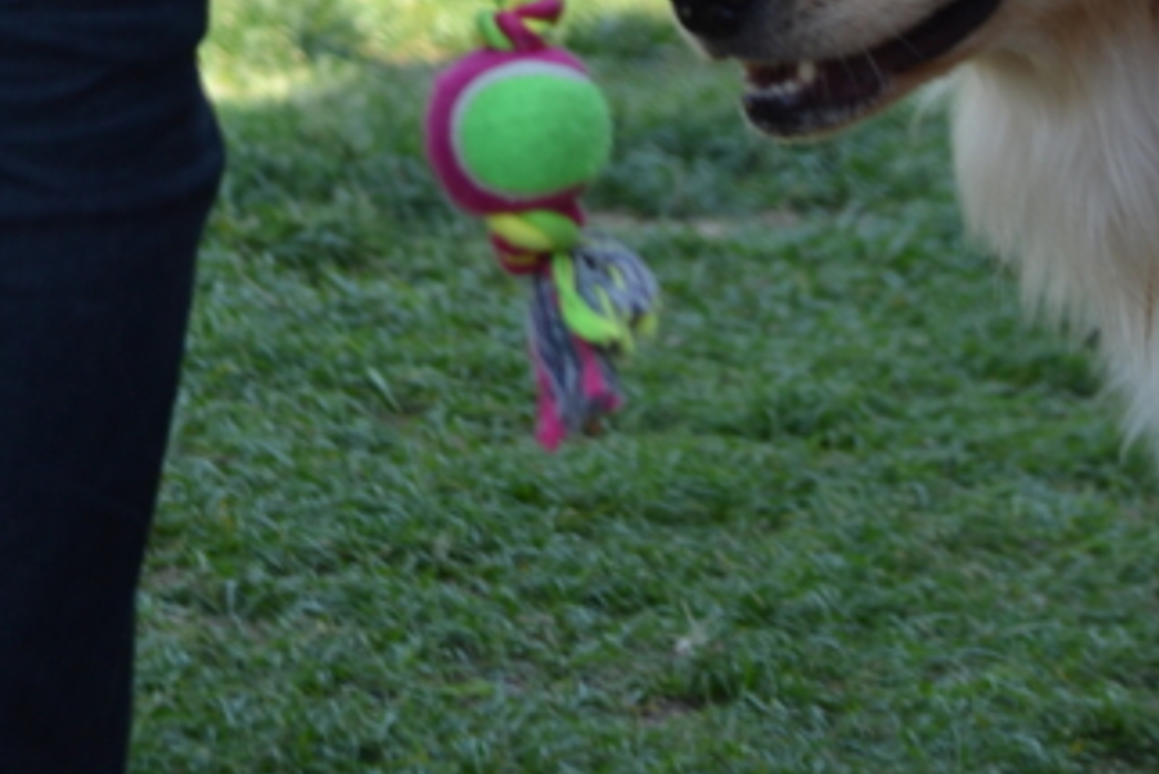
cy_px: -164
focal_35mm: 484
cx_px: 925
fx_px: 15588
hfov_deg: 4.3
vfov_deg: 2.8
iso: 100
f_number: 5.6
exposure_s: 1/125
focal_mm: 130
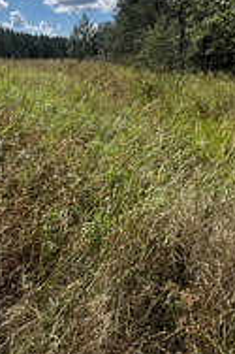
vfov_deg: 56.5
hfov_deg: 40.7
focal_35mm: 31
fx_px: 304
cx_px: 51
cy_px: 77
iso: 50
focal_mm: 2.22
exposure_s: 1/2083
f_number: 2.2
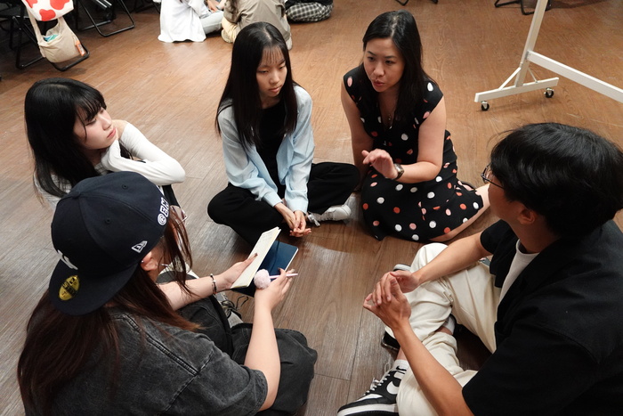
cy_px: 208
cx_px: 312
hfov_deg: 76.1
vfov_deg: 55.1
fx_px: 398
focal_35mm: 23
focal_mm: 8.73
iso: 1600
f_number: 2.5
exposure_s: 1/100
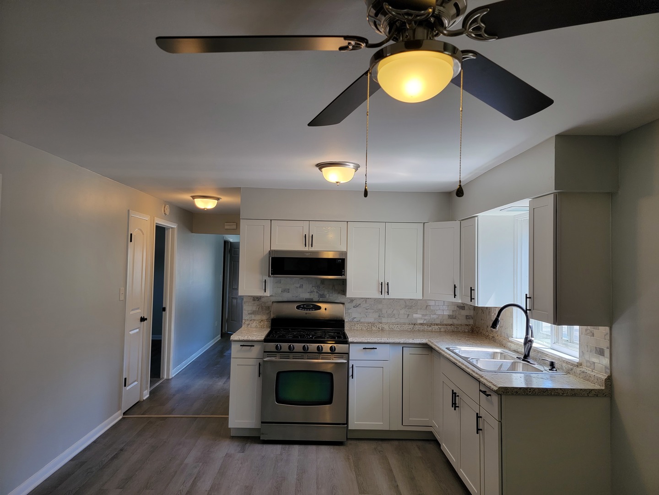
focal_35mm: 24
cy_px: 248
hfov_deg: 71.6
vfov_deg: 56.8
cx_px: 330
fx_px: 457
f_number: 1.8
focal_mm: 6.7
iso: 50
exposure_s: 1/120
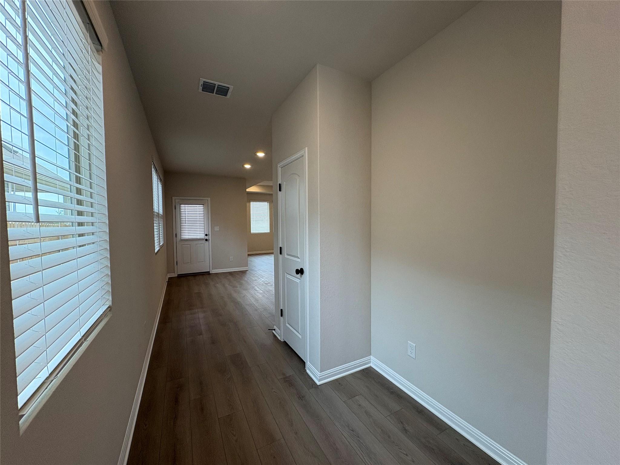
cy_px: 232
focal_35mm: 14
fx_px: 251
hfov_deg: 102.1
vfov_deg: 85.7
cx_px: 310
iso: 125
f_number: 2.2
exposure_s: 1/120
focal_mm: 2.22
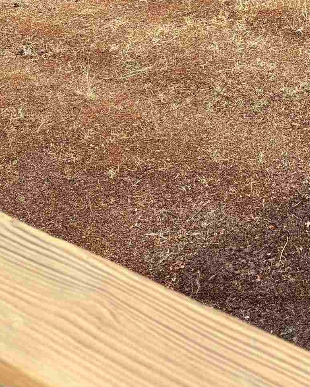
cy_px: 4
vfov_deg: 22.7
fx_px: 929
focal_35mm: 81
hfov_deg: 18.4
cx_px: 321
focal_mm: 5.96
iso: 50
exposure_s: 1/694
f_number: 1.6
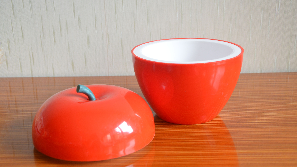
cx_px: 148
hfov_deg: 34.9
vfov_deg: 20.1
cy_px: 82
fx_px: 473
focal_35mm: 60
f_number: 5.6
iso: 560
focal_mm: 38
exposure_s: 1/60
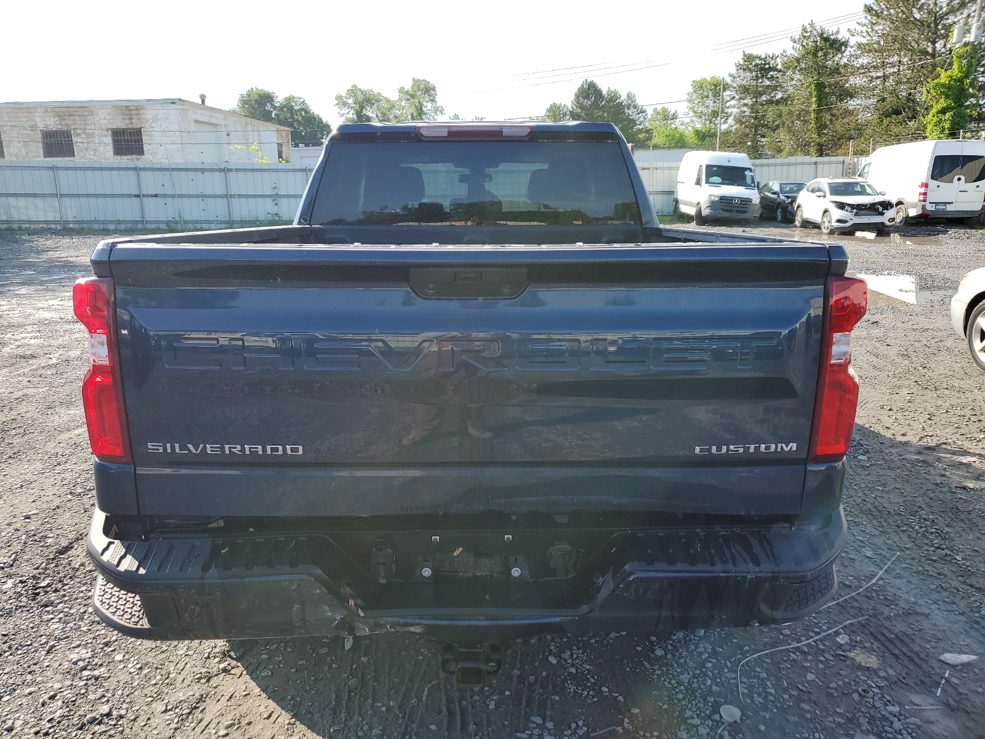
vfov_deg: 53.1
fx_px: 740
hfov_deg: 67.3
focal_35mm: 26
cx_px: 492
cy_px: 370
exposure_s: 1/1250
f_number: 1.5
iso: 50
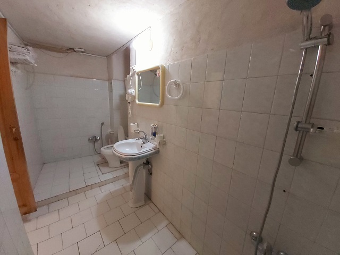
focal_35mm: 12
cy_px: 128
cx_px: 170
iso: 200
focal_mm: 1.42
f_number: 2.2
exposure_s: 1/30
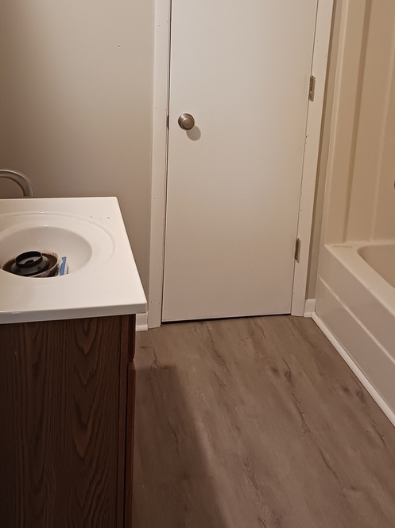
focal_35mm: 44
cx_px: 246
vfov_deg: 42.3
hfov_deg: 32.7
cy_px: 170
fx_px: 670
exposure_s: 1/20
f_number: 1.8
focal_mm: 4
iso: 400
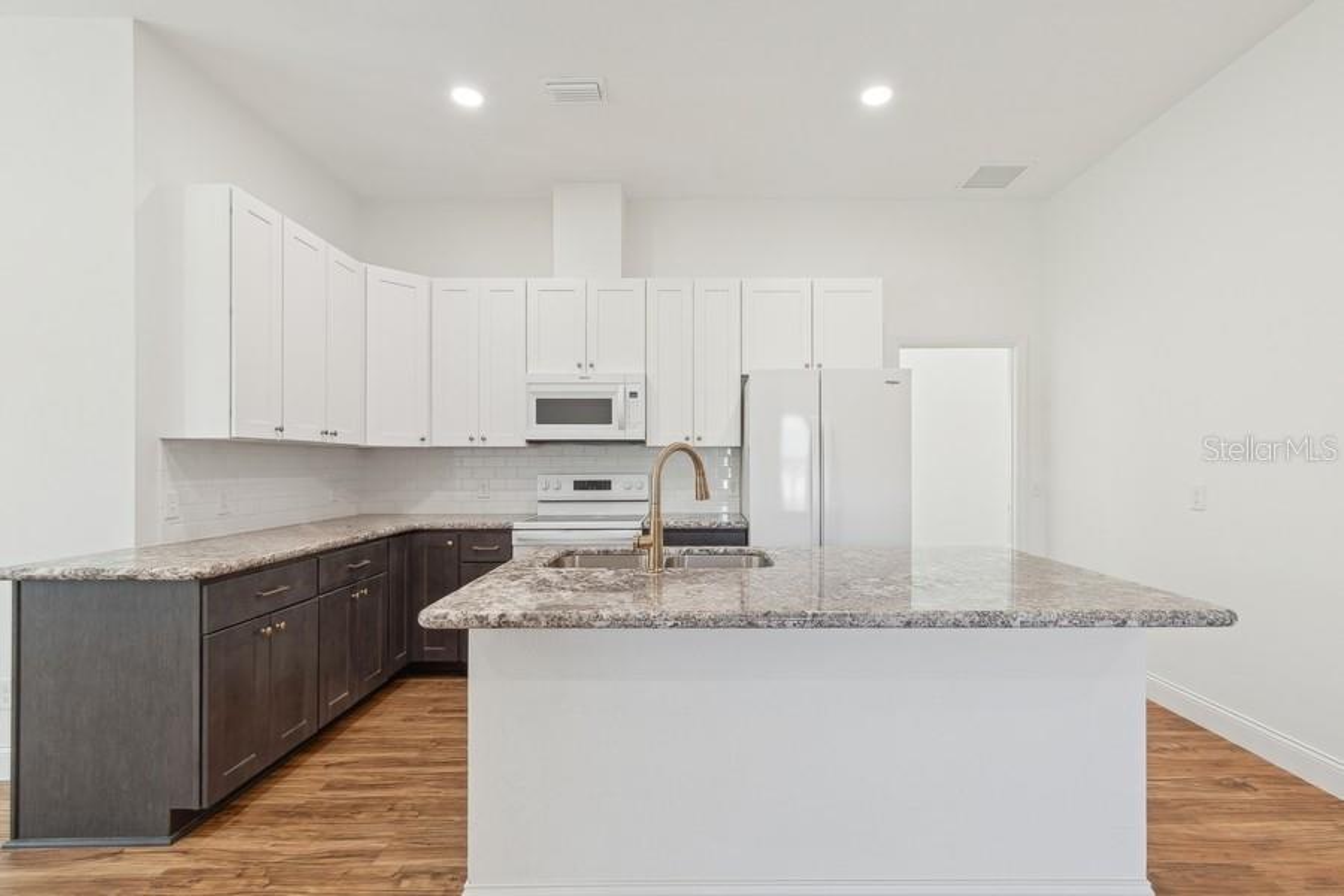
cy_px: 448
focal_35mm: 15
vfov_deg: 77.3
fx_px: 560
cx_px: 672
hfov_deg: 100.4
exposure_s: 1/15
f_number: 8
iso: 200
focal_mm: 10
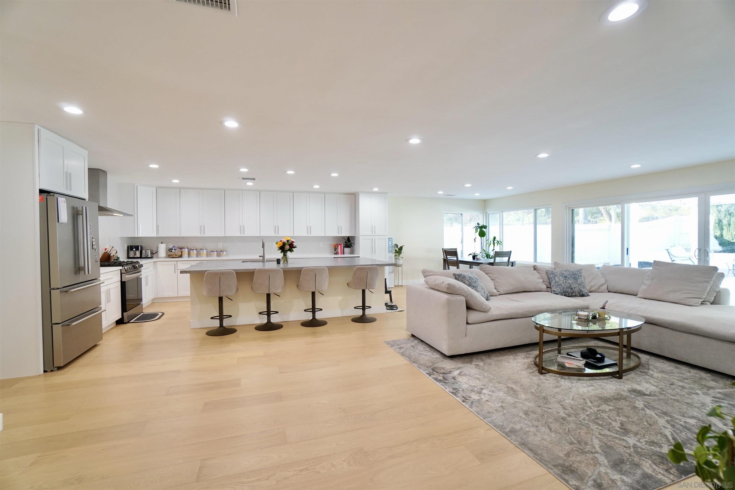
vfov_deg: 77.3
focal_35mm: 15
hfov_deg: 100.4
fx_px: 306
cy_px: 245
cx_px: 368
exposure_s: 1/60
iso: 640
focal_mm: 10
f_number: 4
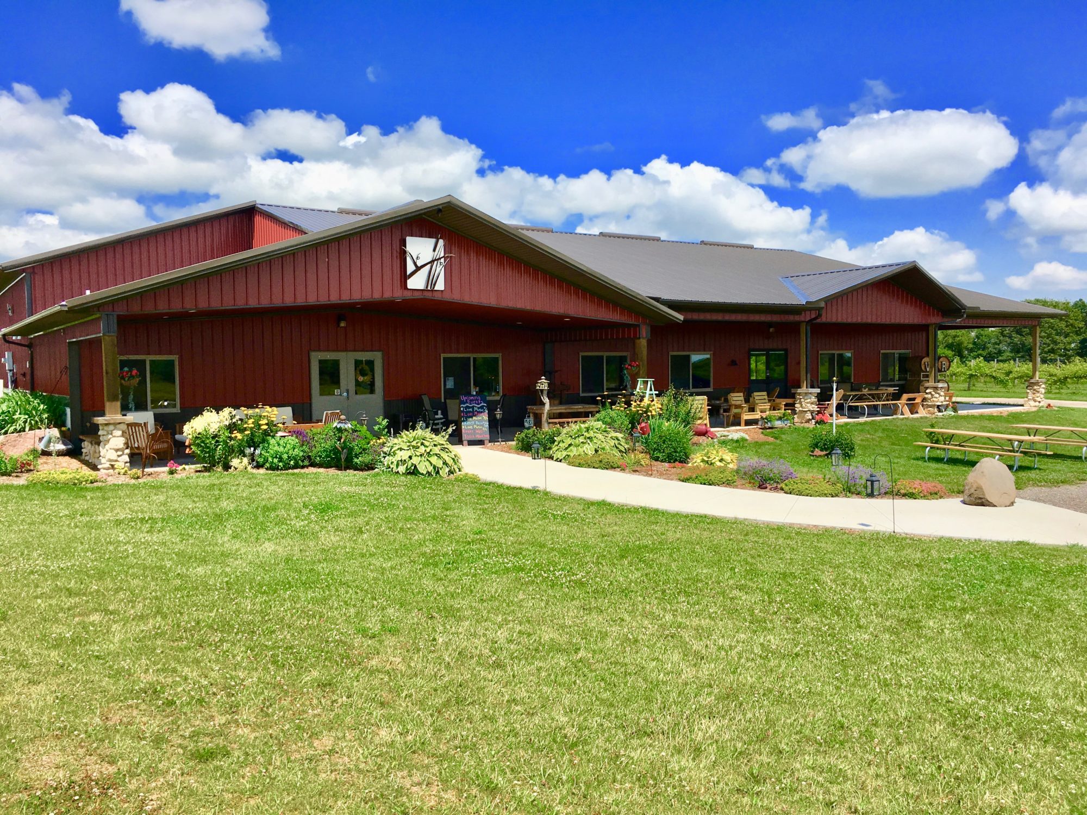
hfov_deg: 61.7
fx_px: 911
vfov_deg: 48.2
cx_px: 544
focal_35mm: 29
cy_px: 408
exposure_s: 1/2024
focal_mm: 4.15
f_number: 2.2
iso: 25
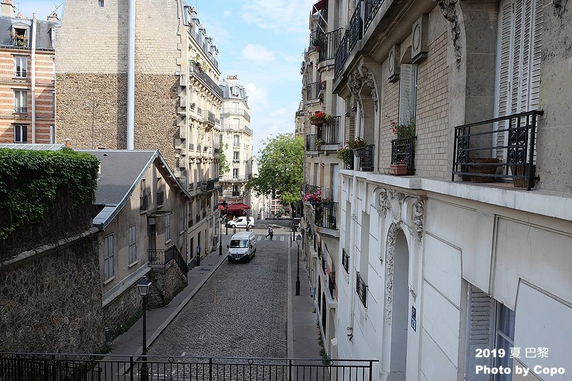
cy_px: 190
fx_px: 461
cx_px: 286
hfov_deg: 63.7
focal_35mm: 29
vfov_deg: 45.0
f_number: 11
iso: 400
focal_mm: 19.6
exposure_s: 1/125
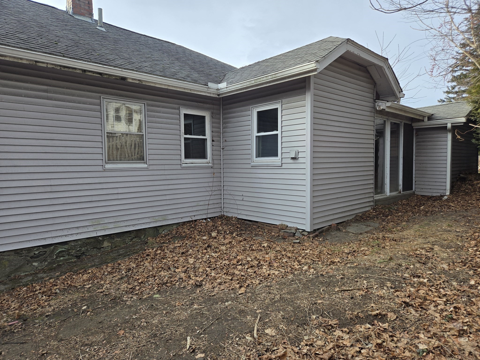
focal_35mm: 23
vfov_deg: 58.9
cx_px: 240
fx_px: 319
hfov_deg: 73.9
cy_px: 180
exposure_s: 1/606
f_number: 1.8
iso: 25
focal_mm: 5.4
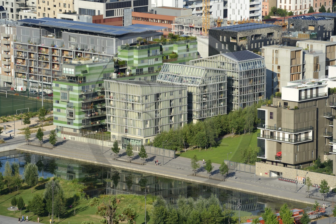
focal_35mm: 200
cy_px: 112
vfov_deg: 6.9
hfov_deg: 10.3
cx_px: 168
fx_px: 1866
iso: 200
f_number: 11
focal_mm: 200
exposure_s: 1/320
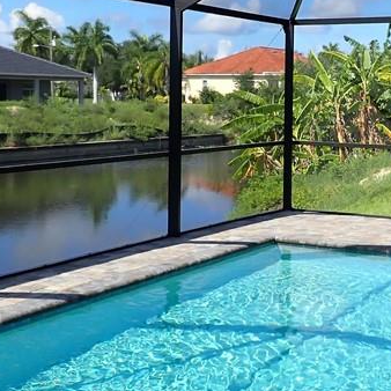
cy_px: 118
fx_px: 856
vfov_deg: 25.5
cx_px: 241
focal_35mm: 67
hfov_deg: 25.7
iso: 100
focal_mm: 4.5
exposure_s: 1/125
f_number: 8
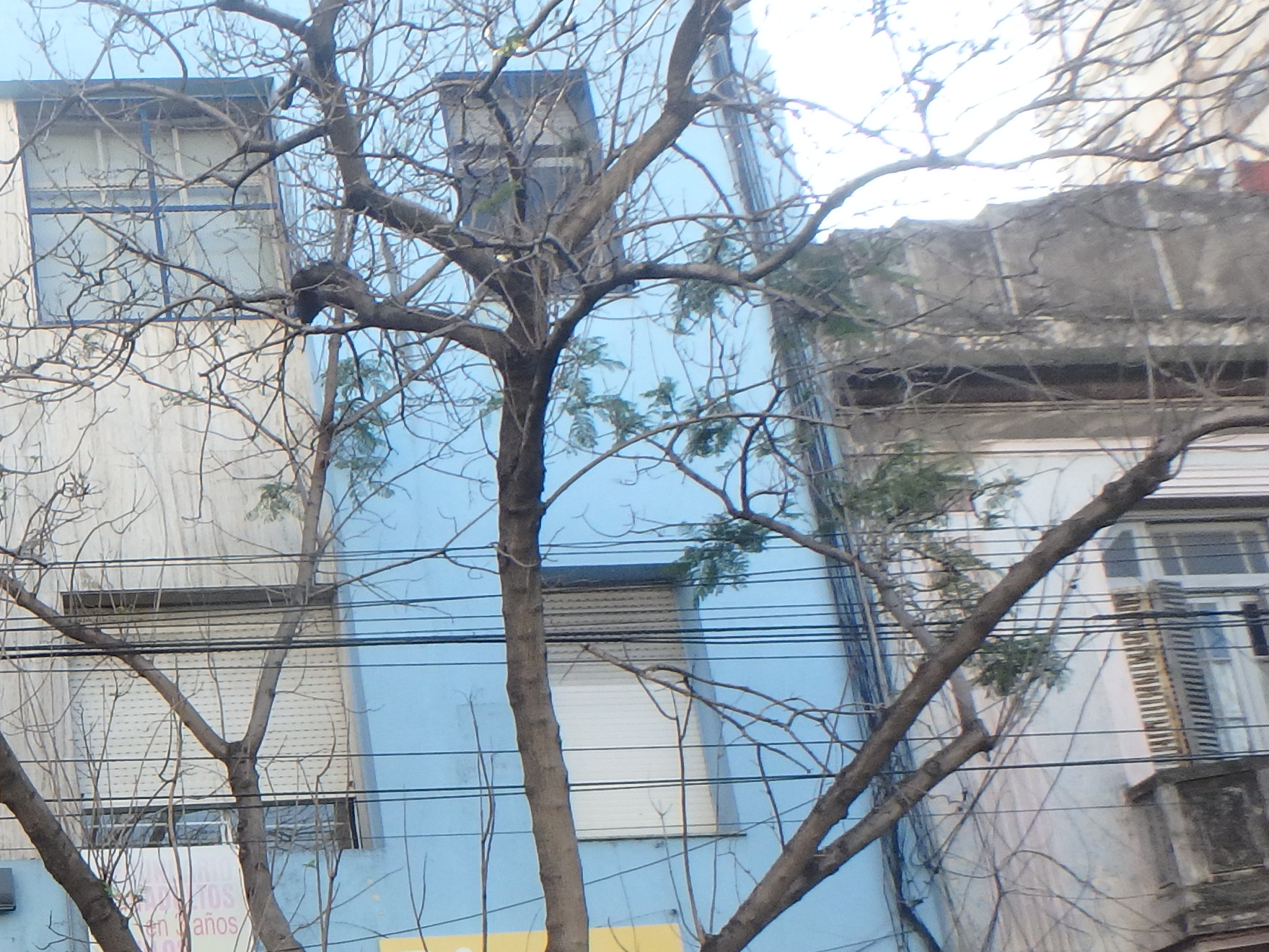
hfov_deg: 30.1
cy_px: 924
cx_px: -234
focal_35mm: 55
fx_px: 2017
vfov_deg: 25.4
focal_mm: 3.7
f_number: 3.5
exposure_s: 1/160
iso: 125
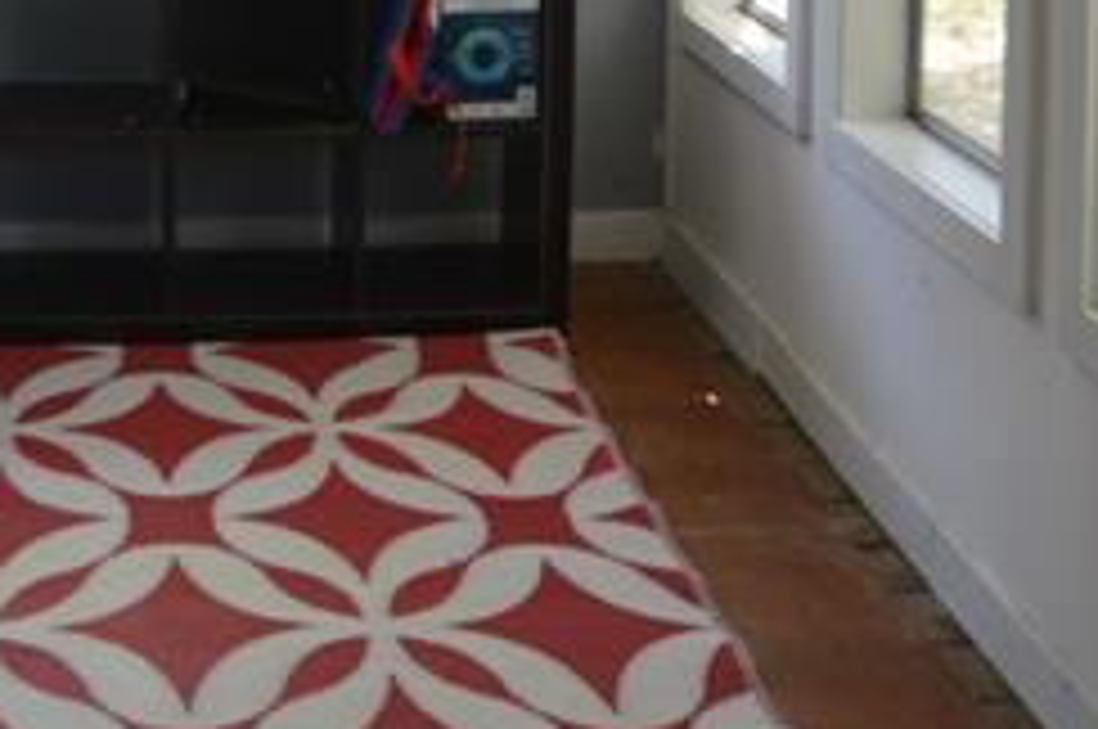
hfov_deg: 30.7
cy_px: -279
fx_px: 1919
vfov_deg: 19.4
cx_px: 144
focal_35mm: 63
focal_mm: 10
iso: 400
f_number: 4.5
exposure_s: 1/80
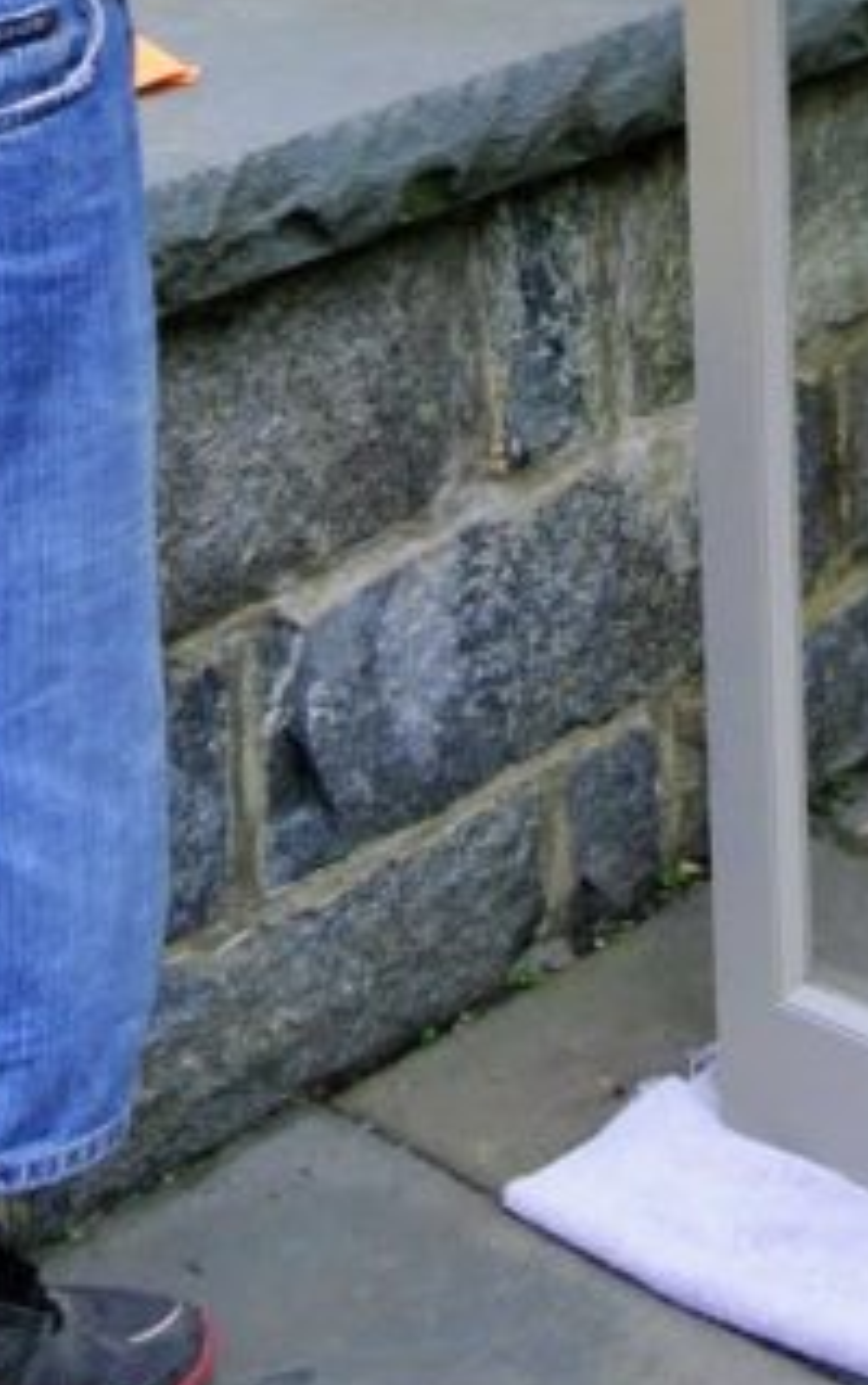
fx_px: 3739
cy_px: -723
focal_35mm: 99
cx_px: 1115
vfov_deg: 18.5
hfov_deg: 12.8
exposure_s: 1/80
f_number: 3.5
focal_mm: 10
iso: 100
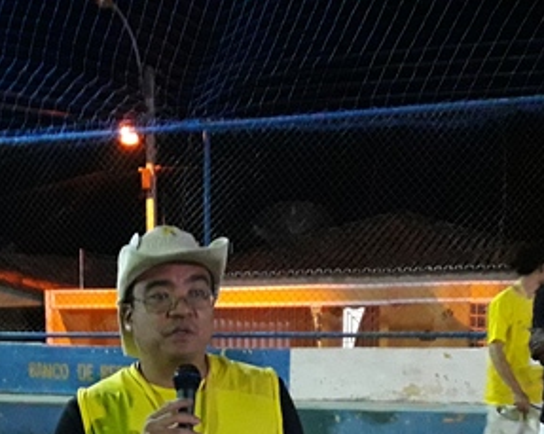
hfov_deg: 30.6
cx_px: 150
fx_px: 981
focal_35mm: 61
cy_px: 453
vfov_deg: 23.7
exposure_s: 1/15
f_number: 1.9
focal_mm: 3.7
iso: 800
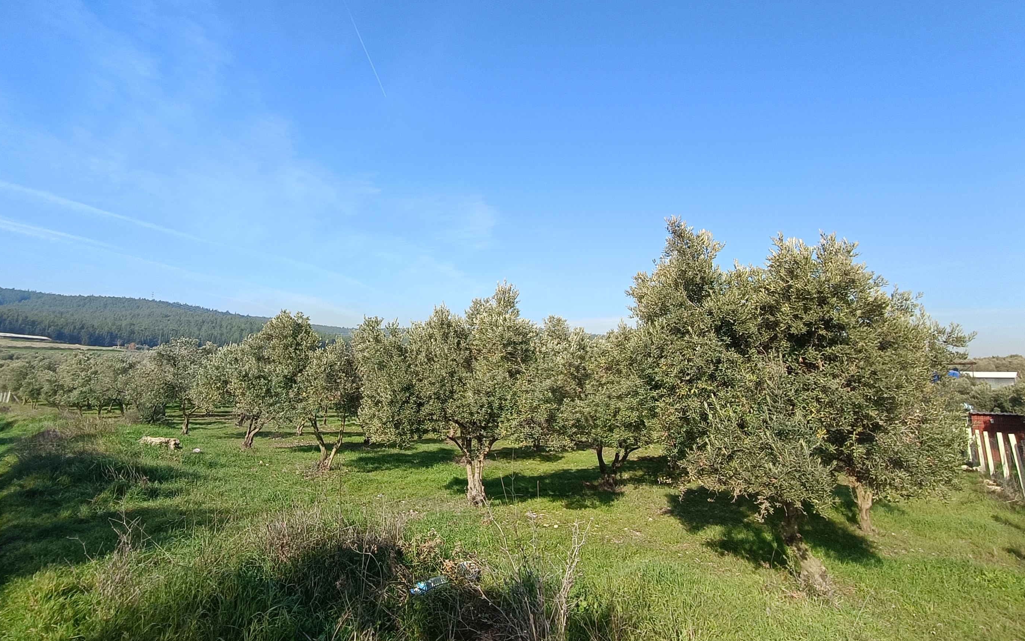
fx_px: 559
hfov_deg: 84.7
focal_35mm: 20
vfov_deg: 59.4
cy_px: 279
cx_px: 452
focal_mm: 2.78
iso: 64
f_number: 2.2
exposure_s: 1/842
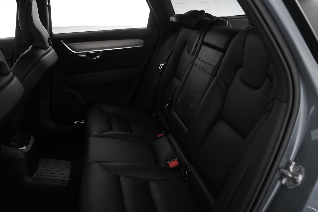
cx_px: 159
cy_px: 106
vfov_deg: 41.1
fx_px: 283
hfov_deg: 58.7
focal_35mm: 32
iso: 4000
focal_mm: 32
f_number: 4
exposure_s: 1/60
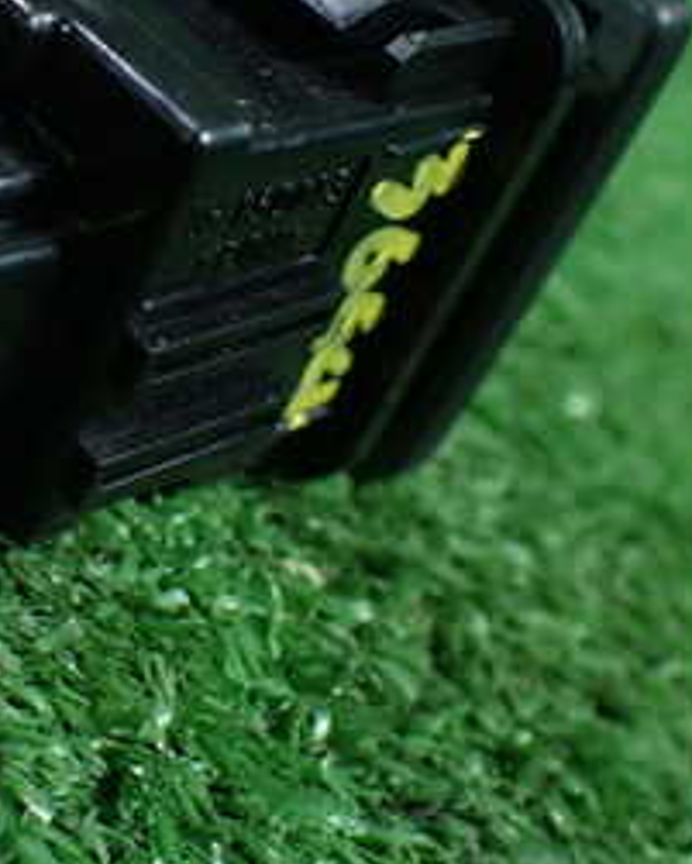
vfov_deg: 27.0
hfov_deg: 21.5
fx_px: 1791
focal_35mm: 70
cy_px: 296
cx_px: 120
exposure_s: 1/80
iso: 800
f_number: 2.3
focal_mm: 5.4
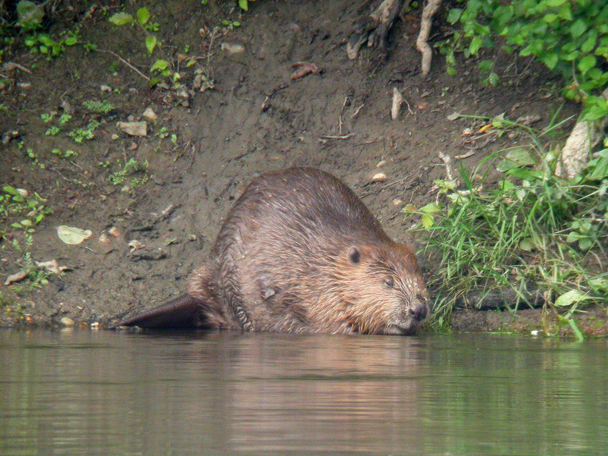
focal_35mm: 154
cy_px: 228
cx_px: 304
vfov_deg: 9.6
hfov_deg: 12.8
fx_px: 2705
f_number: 5.1
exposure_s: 1/25.9
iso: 400
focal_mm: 32
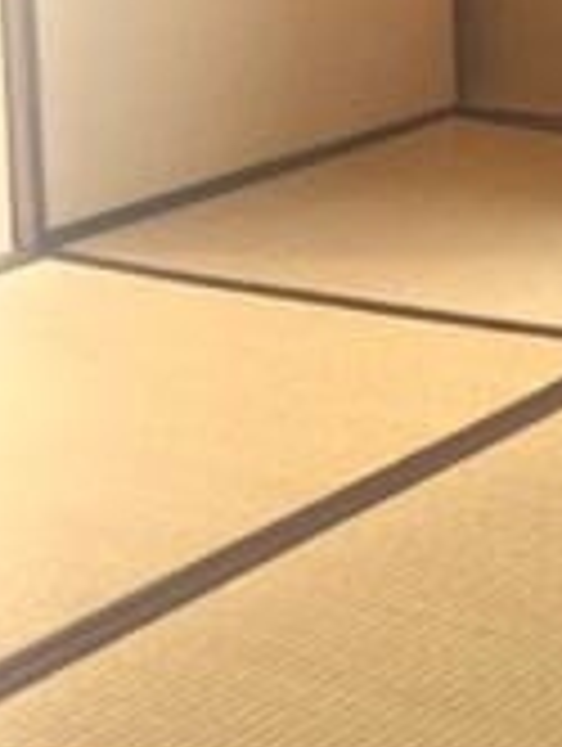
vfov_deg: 16.2
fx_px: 2548
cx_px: 991
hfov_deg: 11.7
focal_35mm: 118
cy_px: -58
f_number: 1.8
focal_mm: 3.99
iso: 50
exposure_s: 1/100
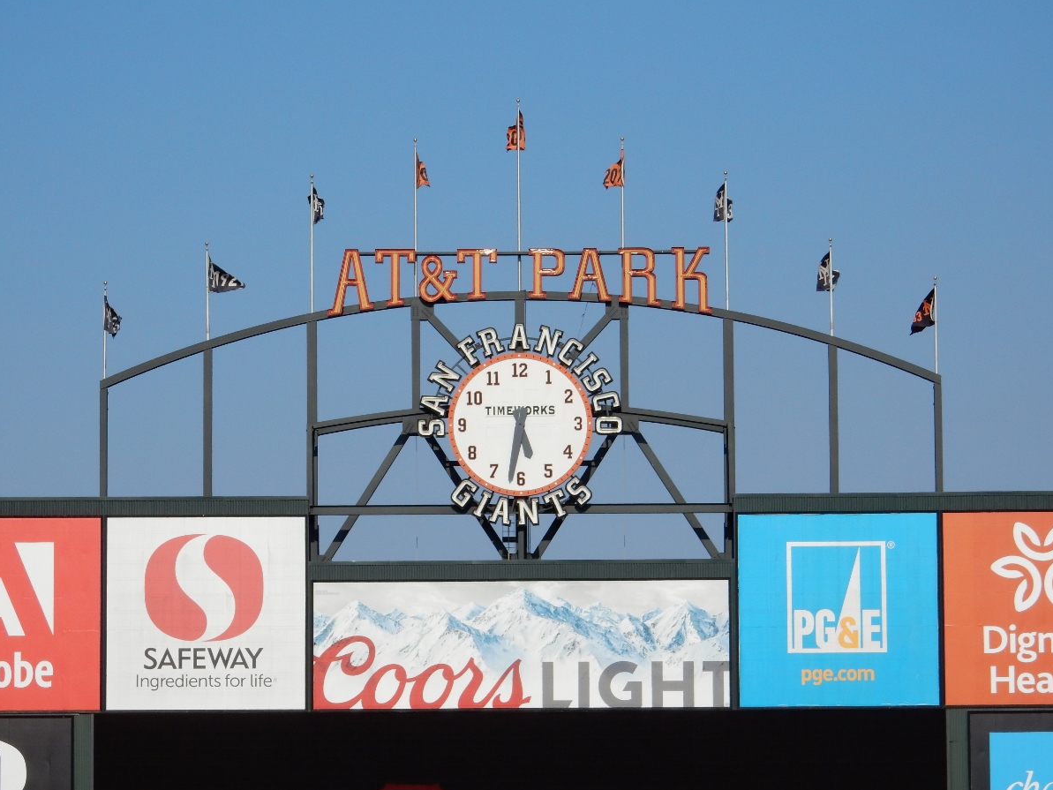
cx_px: 525
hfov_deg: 12.0
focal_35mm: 165
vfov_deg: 9.0
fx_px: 5020
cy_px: 395
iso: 125
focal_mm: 29.2
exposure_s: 1/800
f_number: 6
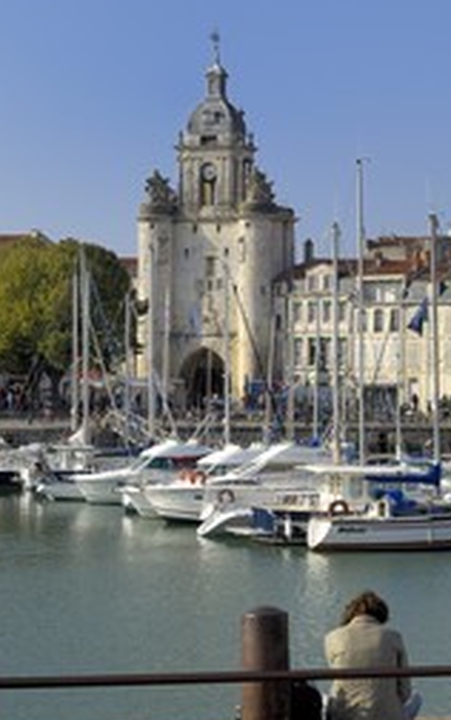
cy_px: 374
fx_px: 2099
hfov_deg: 12.1
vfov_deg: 19.4
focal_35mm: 107
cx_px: 478
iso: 100
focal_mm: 42
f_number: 10
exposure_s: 1/160
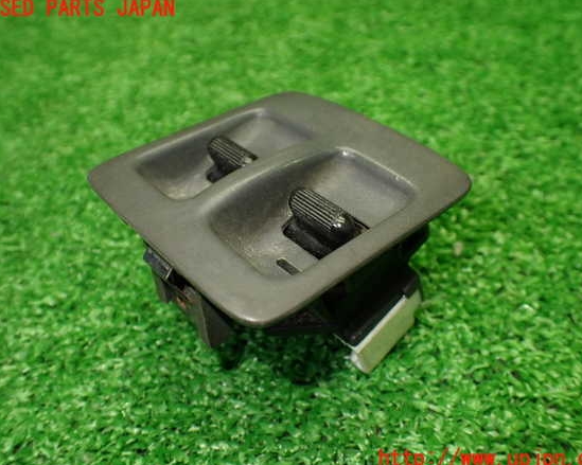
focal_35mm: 32
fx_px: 551
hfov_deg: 55.7
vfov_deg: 45.8
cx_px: 300
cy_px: 234
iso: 400
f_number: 2.3
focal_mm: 5.4
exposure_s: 1/125
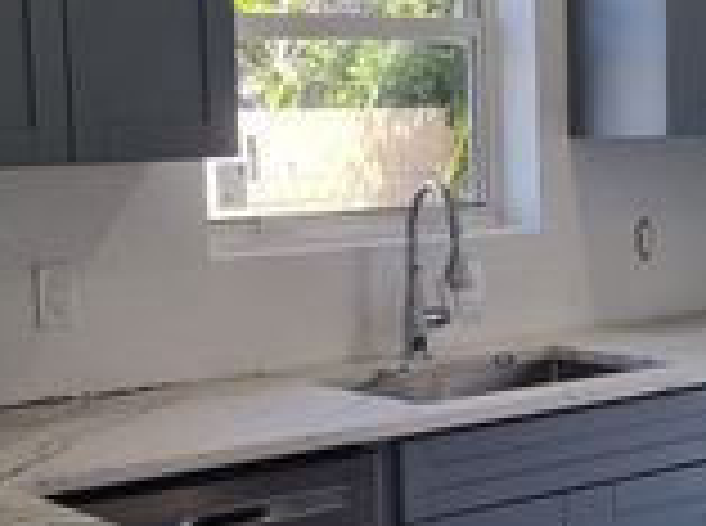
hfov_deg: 23.6
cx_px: 351
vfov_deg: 17.7
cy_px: 285
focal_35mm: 83
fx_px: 1689
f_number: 1.8
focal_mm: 5.4
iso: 50
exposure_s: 1/147
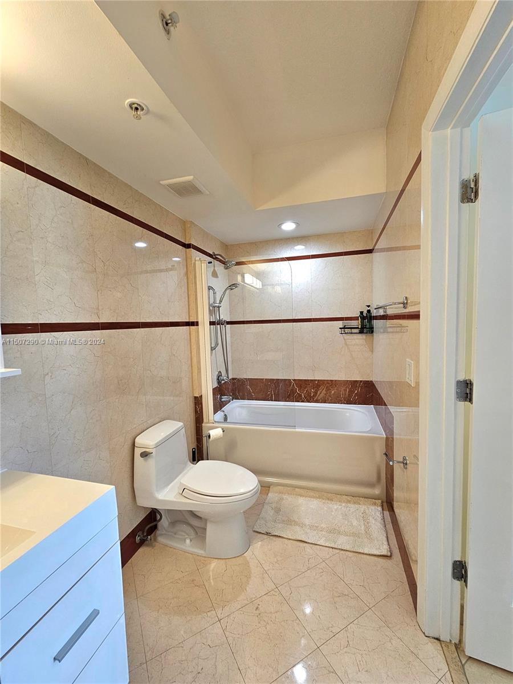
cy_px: 342
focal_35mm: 13
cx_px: 256
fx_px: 257
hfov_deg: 89.9
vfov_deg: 106.2
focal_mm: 2.2
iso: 100
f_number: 2.2
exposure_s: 1/60.2
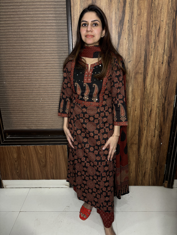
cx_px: 88
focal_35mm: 26
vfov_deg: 67.3
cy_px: 118
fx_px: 177
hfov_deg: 53.1
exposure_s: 1/50
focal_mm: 5.96
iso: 160
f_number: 1.6
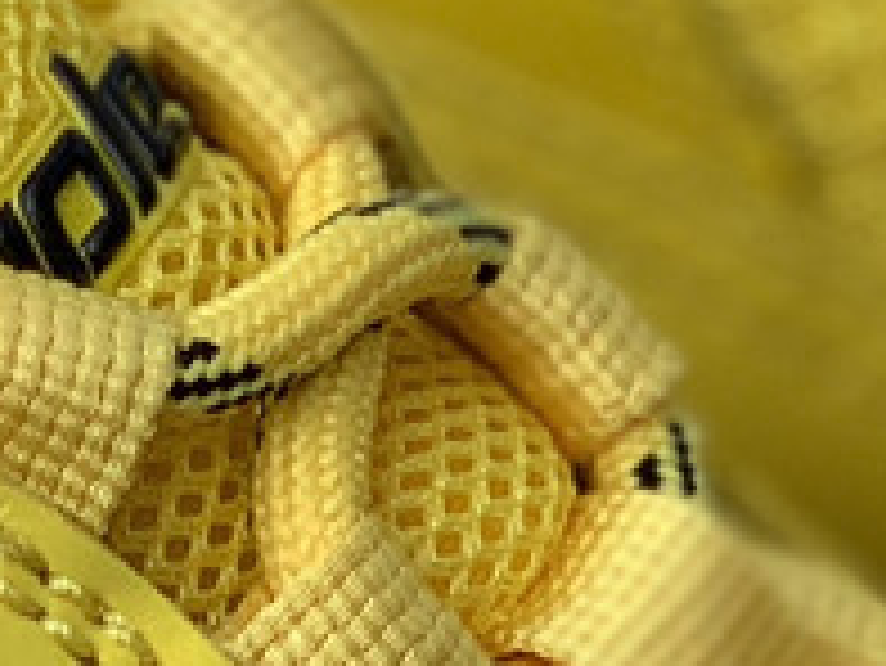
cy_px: 657
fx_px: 5404
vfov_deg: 7.0
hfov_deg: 9.4
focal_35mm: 211
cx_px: 517
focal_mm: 6
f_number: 2.4
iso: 16
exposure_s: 1/1295
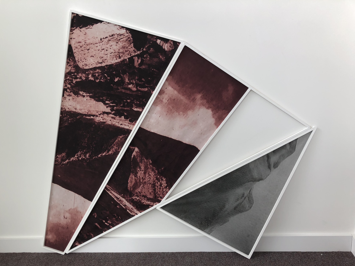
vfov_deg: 48.2
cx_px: 174
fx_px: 297
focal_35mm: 29
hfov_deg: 61.7
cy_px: 138
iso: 25
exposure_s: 1/120
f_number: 1.8
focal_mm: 3.99
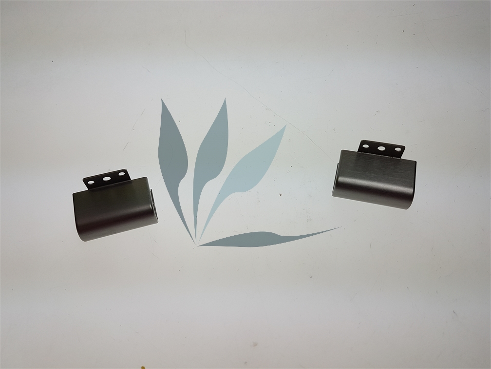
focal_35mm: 26
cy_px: 184
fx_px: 369
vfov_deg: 53.1
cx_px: 246
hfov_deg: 67.3
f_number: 1.7
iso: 40
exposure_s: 1/594
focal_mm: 4.2
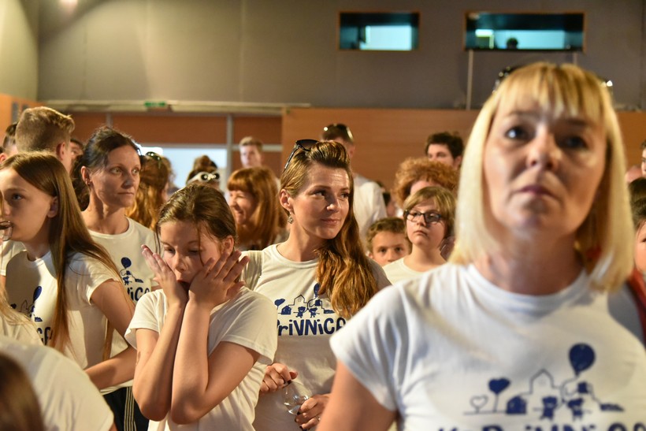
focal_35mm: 52
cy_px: 216
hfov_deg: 38.2
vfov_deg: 26.0
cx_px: 323
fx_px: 933
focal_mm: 52
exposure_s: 1/125
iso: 10000
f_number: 4
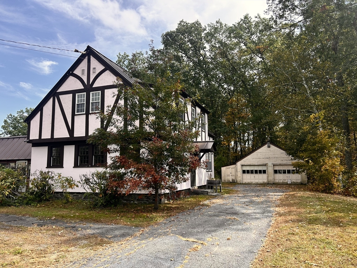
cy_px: 134
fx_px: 268
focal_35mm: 26
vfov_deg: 53.1
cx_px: 178
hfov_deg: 67.3
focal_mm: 5.7
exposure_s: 1/2632
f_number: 1.5
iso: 50
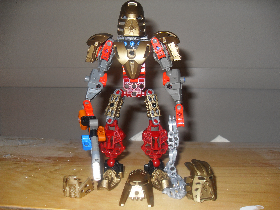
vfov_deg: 41.8
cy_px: 105
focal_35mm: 34
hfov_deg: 54.0
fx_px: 275
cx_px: 140
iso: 100
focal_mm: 6.3
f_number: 2.8
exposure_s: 1/45
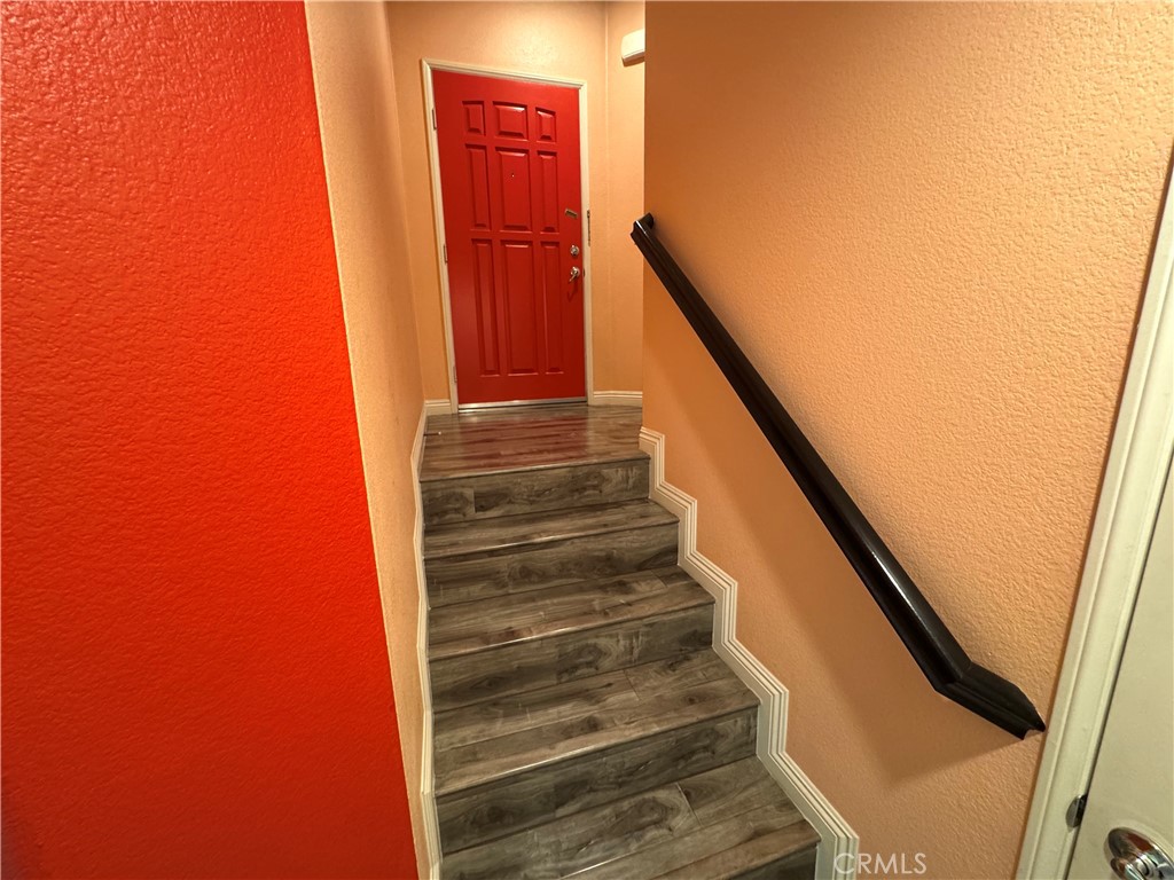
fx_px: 475
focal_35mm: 14
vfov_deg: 85.7
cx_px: 587
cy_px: 440
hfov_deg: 102.1
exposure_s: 1/60
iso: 500
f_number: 2.2
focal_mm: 2.22
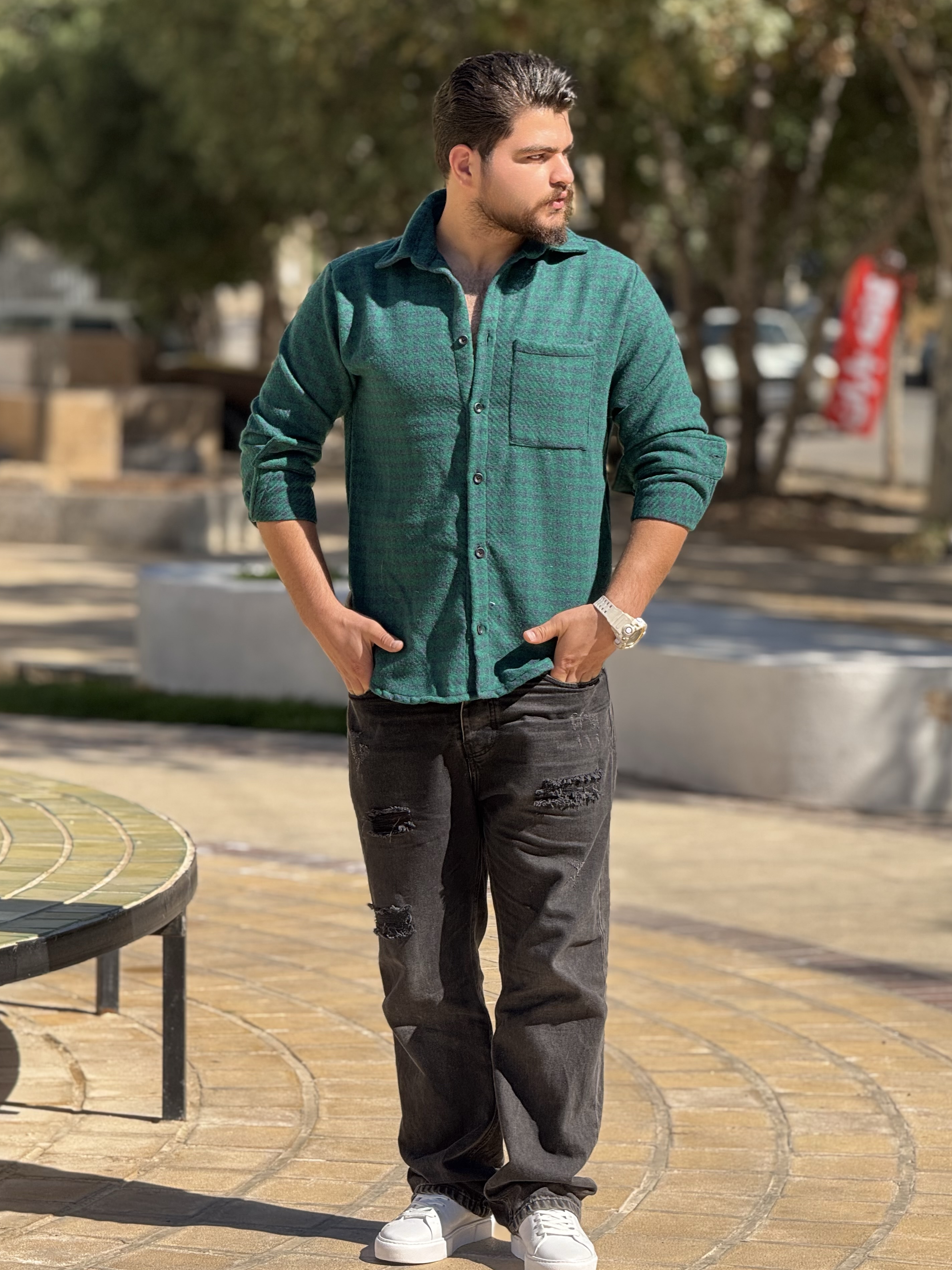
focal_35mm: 127
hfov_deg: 11.7
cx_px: 462
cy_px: 656
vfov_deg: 15.5
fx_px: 4657
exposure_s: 1/759
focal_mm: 15.66
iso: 50
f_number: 2.8
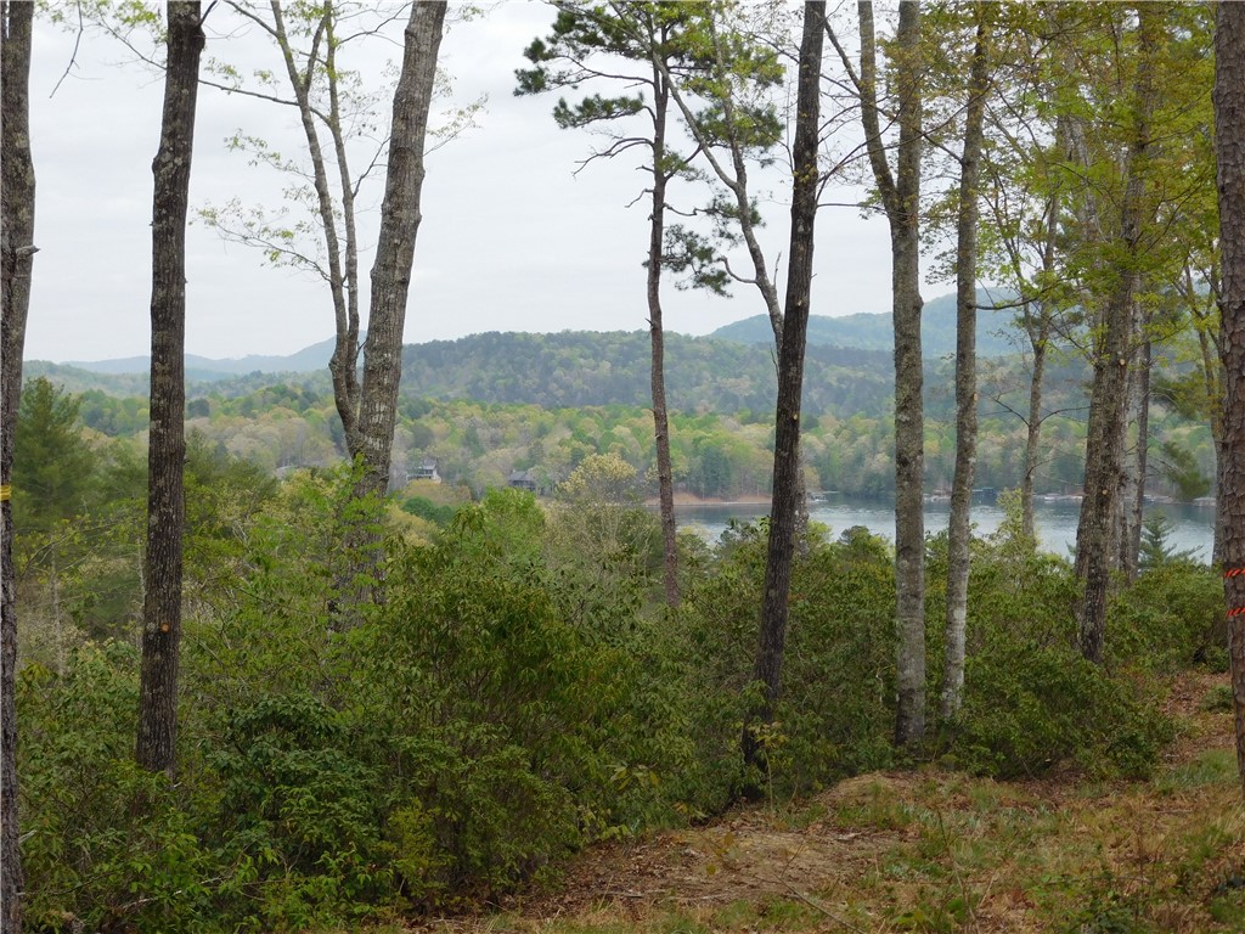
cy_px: 467
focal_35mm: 80
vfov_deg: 18.4
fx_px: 2877
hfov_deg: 24.4
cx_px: 622
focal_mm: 14.2
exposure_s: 1/500
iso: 125
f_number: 4.4
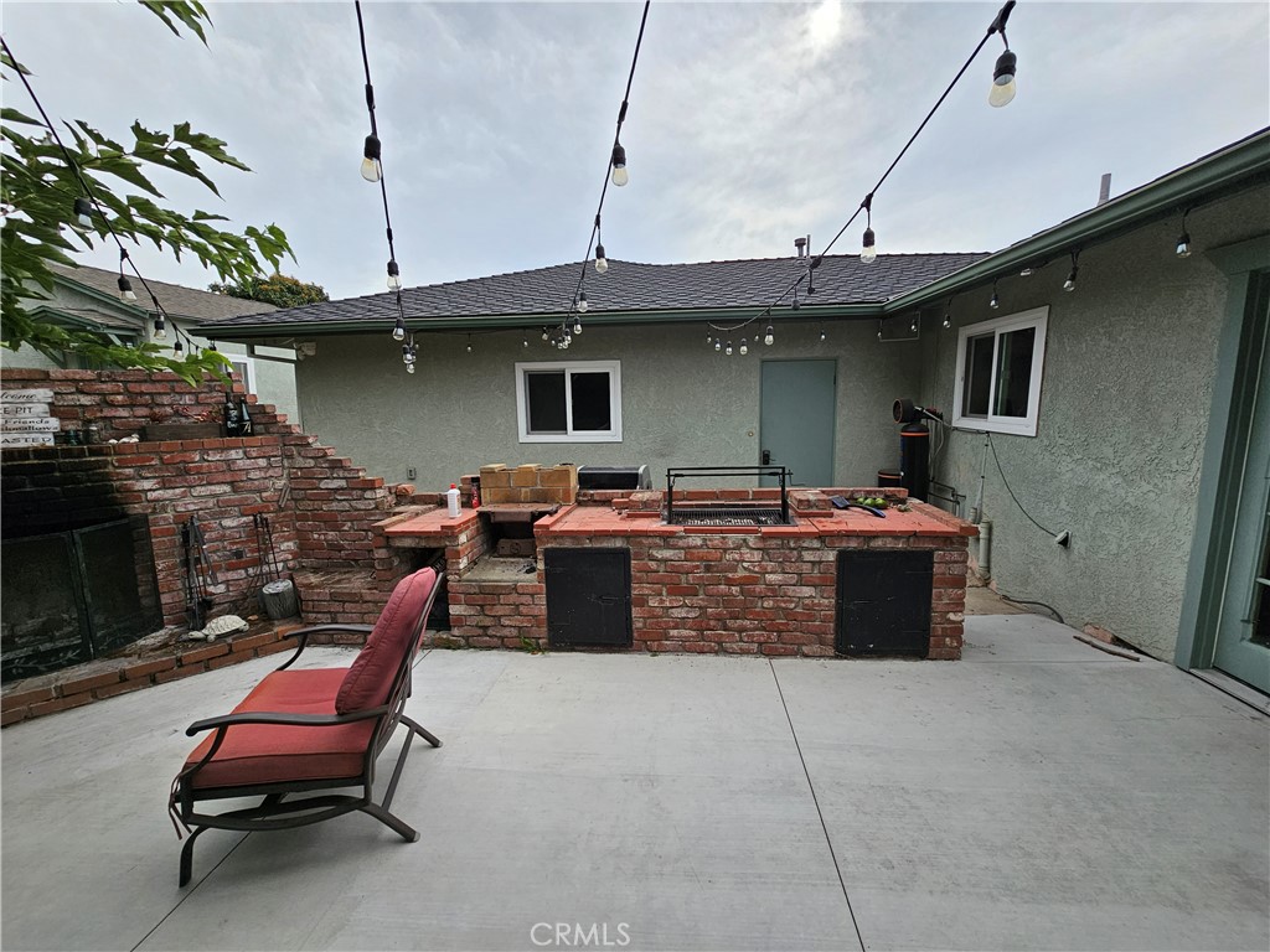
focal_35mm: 13
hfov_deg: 106.2
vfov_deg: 89.9
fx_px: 477
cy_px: 476
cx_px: 635
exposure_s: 1/1215
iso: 50
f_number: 2.2
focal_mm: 2.2
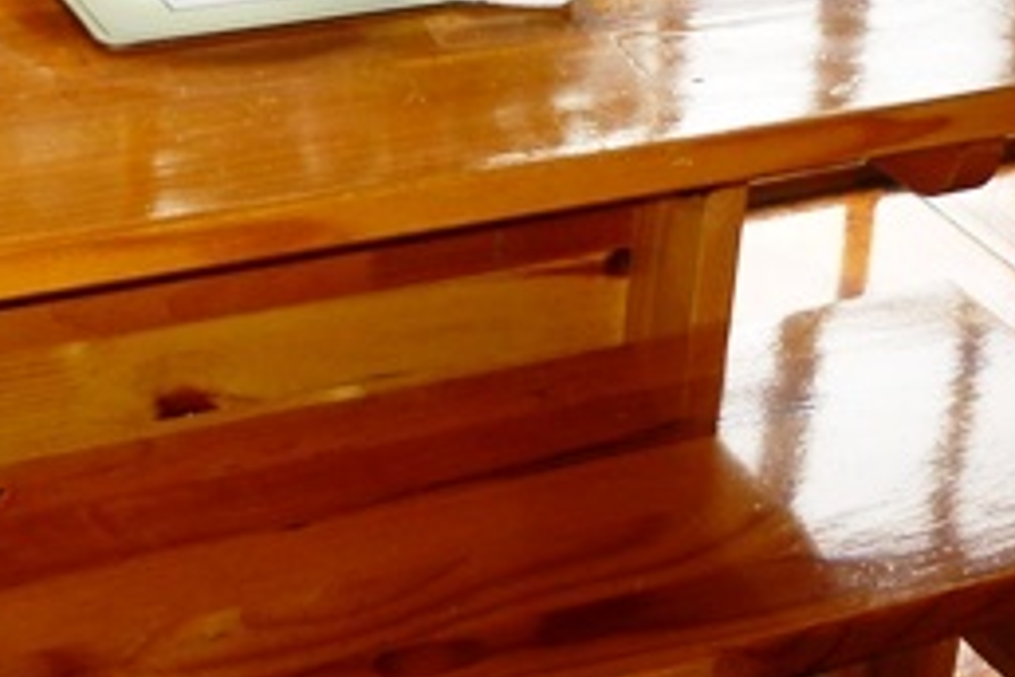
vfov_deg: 15.3
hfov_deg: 23.8
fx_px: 2396
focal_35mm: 85
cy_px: -213
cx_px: 303
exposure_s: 1/200
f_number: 2.8
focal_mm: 5.5
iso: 100
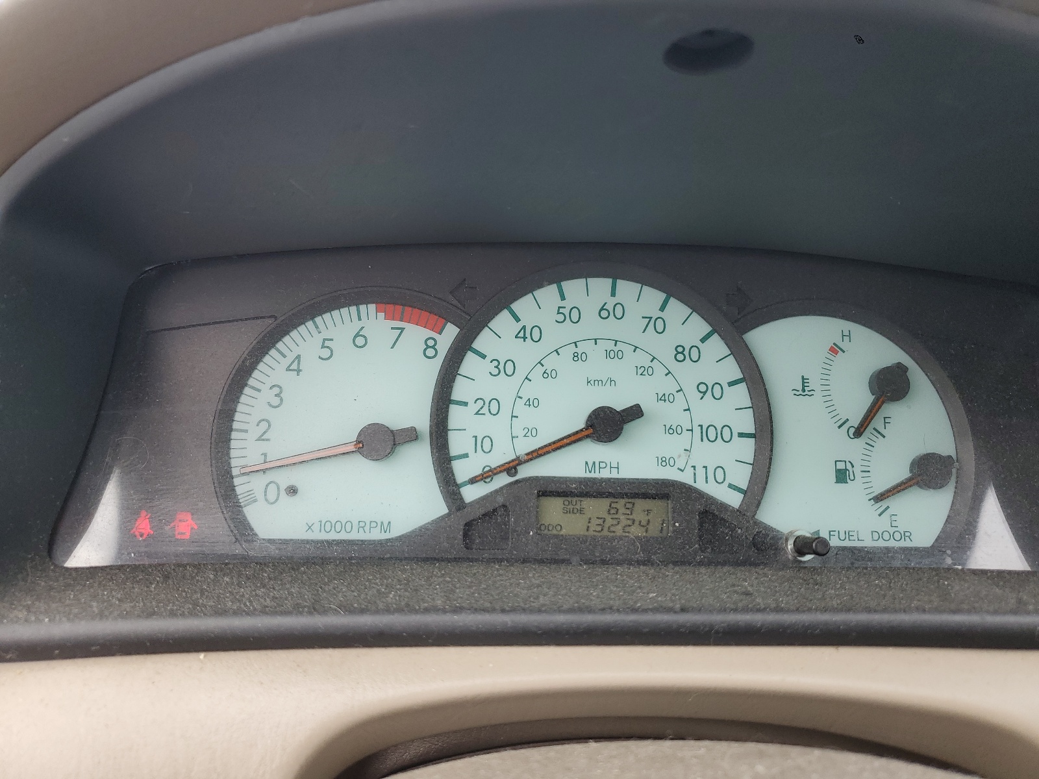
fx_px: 780
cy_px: 390
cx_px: 520
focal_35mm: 26
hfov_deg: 67.3
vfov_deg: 53.1
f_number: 1.5
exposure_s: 1/333
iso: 50
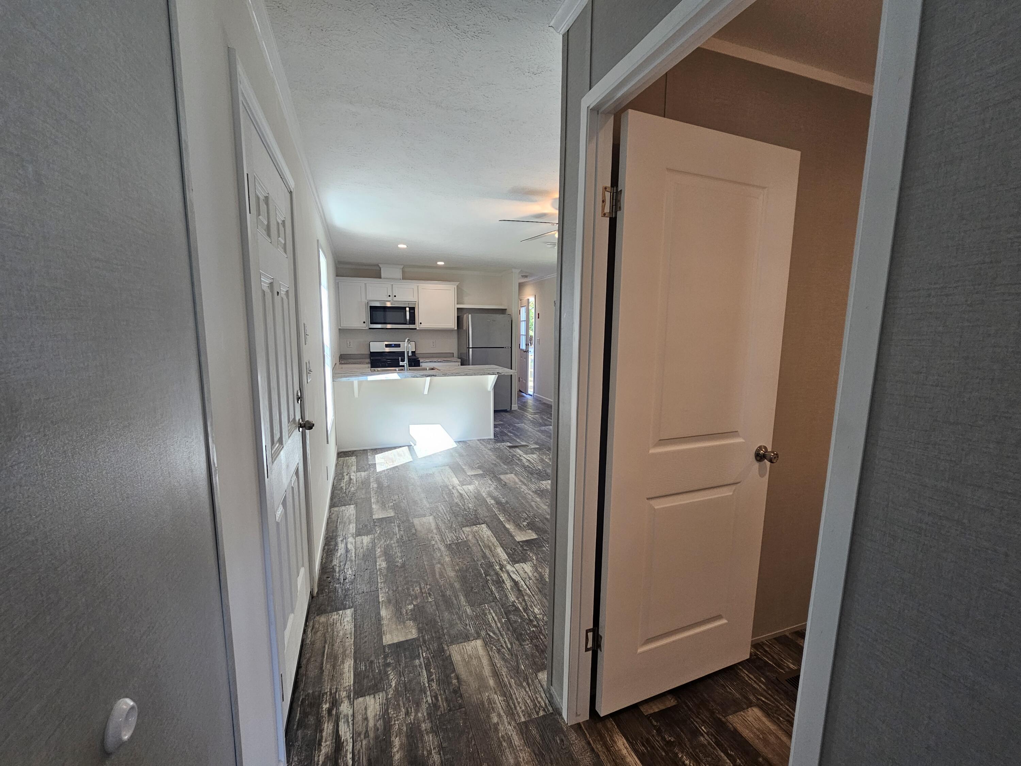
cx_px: 510
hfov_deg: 106.2
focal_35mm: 13
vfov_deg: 89.9
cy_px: 383
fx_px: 383
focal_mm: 2.2
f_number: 2.2
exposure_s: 1/60
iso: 100
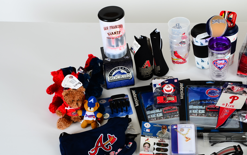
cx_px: 123
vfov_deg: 14.7
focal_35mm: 89
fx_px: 599
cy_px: 84
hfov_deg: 23.3
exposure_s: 1/160
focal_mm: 50
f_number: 13
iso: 100
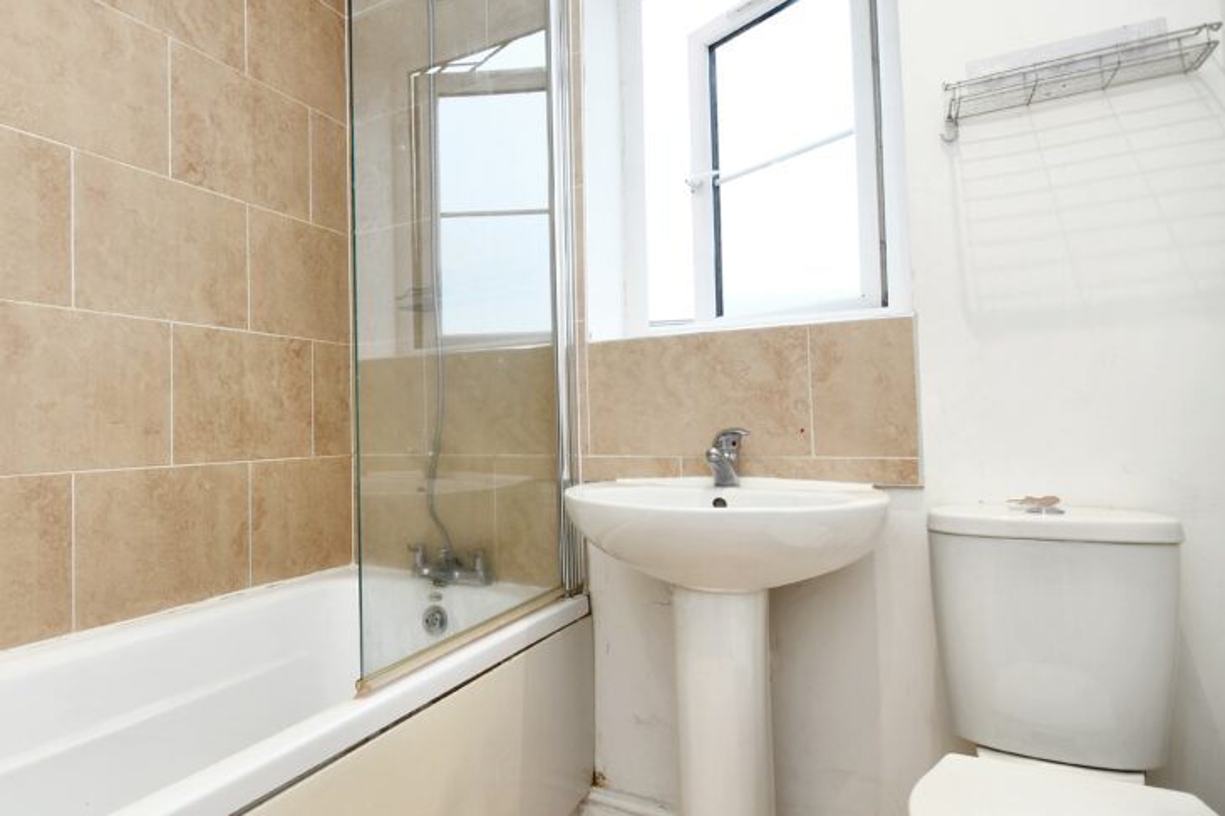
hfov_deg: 78.4
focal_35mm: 21
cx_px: 402
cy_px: 382
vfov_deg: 59.4
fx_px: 714
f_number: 3.5
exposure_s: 1/30
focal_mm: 10
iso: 100
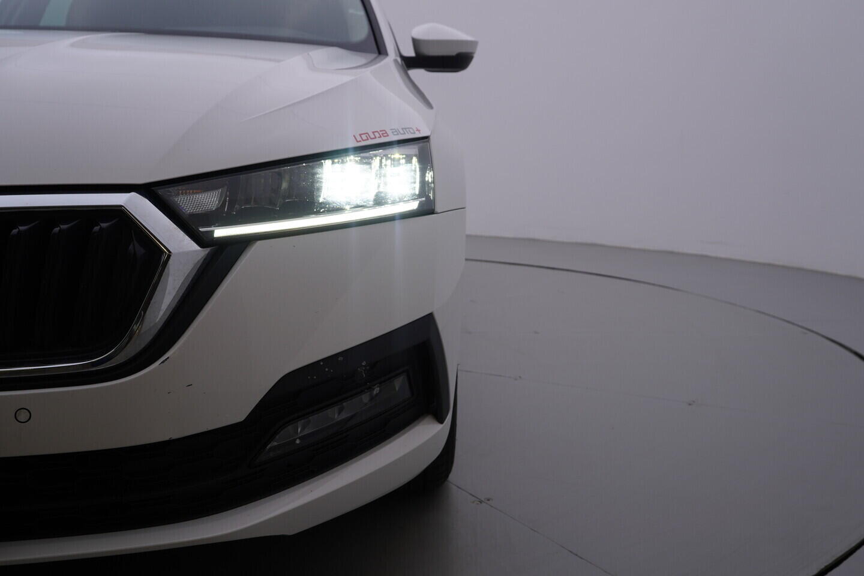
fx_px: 864
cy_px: 288
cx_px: 432
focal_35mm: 36
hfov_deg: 53.1
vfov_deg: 36.9
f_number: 5.6
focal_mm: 24
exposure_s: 1/125
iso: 125
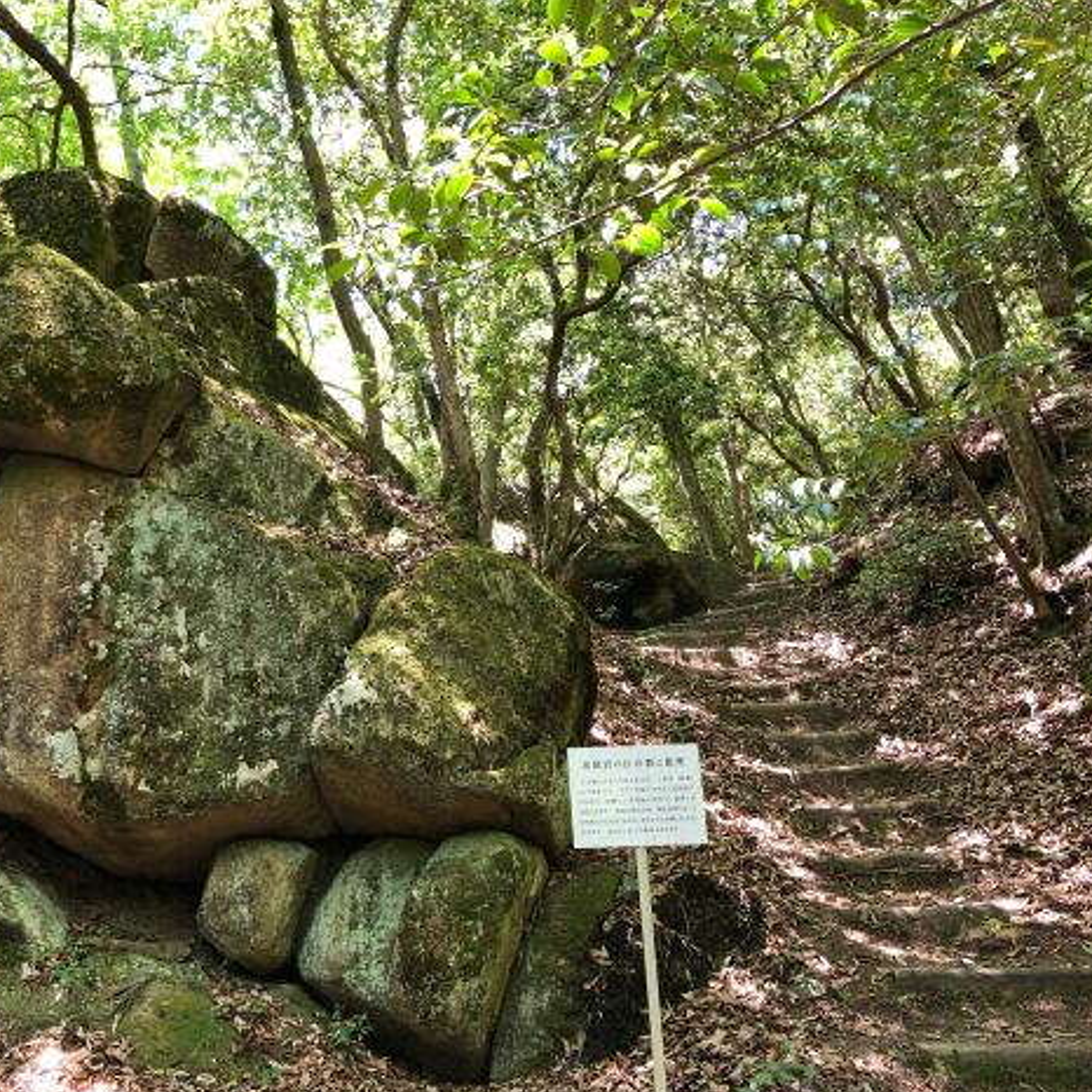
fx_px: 1213
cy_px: 541
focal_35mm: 34
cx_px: 417
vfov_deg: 48.5
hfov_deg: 48.1
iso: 25
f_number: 1.8
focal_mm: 3.99
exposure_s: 1/30
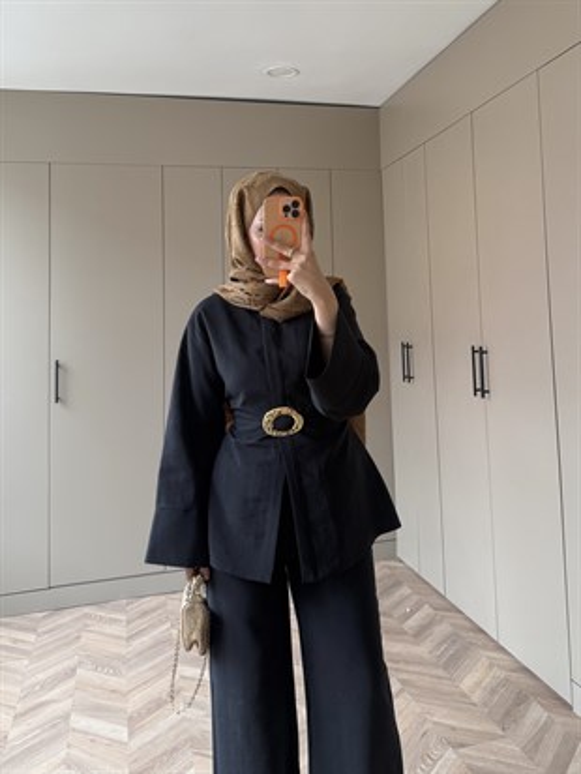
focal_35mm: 24
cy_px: 387
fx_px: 537
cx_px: 290
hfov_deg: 56.8
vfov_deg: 71.6
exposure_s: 1/121
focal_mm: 6.76
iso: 125
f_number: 1.78
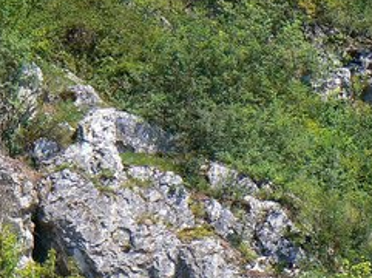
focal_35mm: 391
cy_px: 76
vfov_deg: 3.8
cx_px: 315
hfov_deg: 5.1
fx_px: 4196
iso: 80
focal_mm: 24.6
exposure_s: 1/320
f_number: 5.6
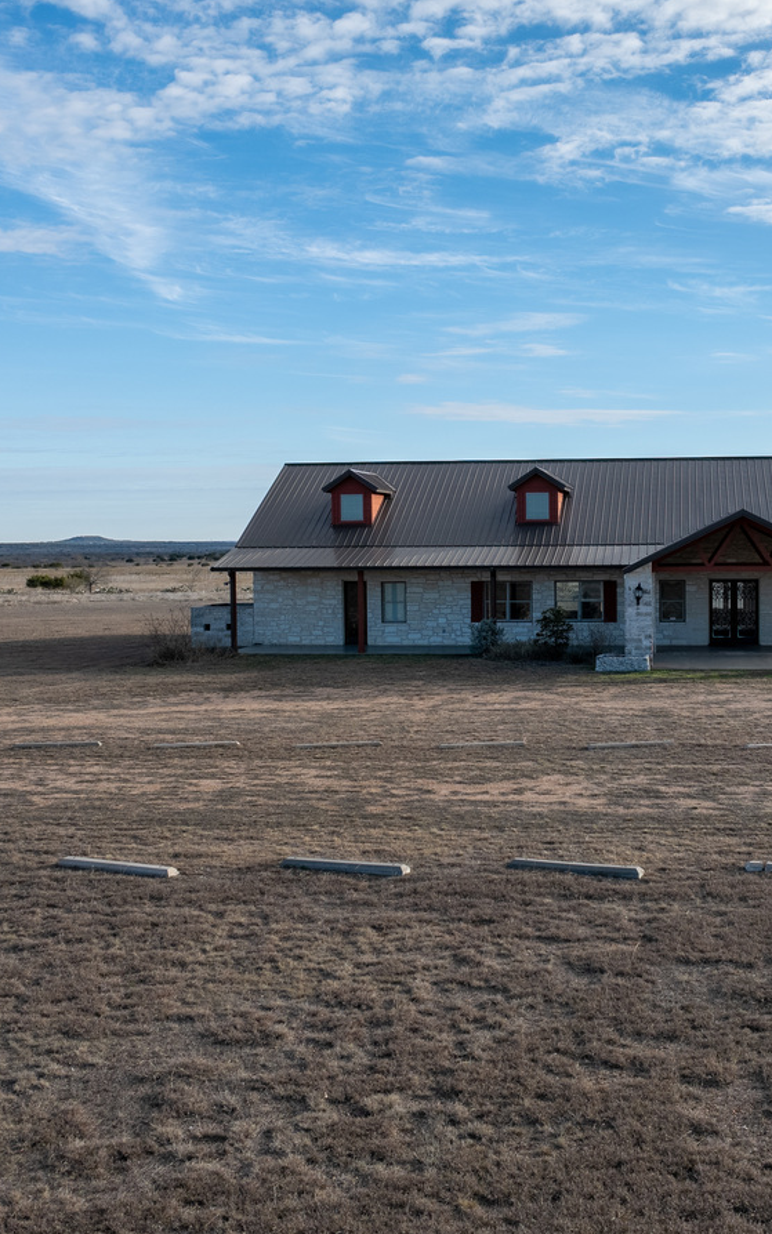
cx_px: 533
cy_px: 585
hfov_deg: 30.9
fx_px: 1380
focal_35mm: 41
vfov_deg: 48.2
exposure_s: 1/2500
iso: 200
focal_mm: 12.29
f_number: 2.8
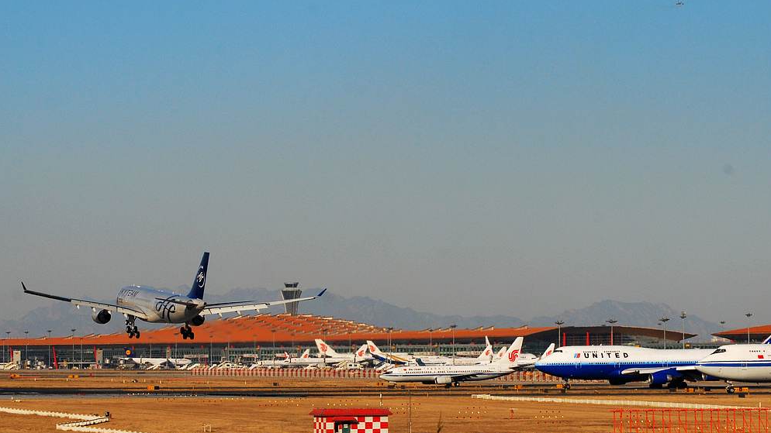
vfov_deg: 7.7
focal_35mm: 158
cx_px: 386
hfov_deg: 13.6
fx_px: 3230
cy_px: 207
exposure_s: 1/800
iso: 200
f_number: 10
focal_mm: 100
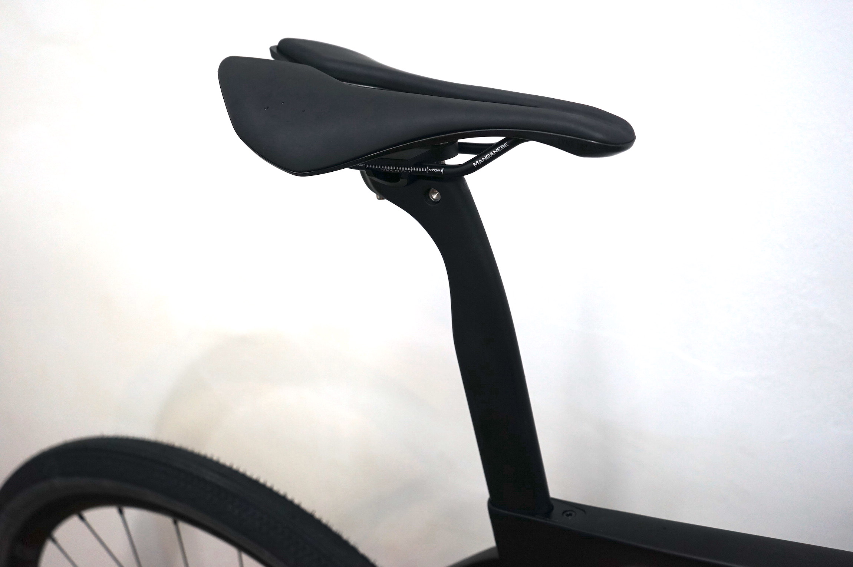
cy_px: 284
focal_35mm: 37
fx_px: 876
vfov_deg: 35.9
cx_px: 426
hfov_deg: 51.9
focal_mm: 37
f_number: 4
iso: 800
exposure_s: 1/160
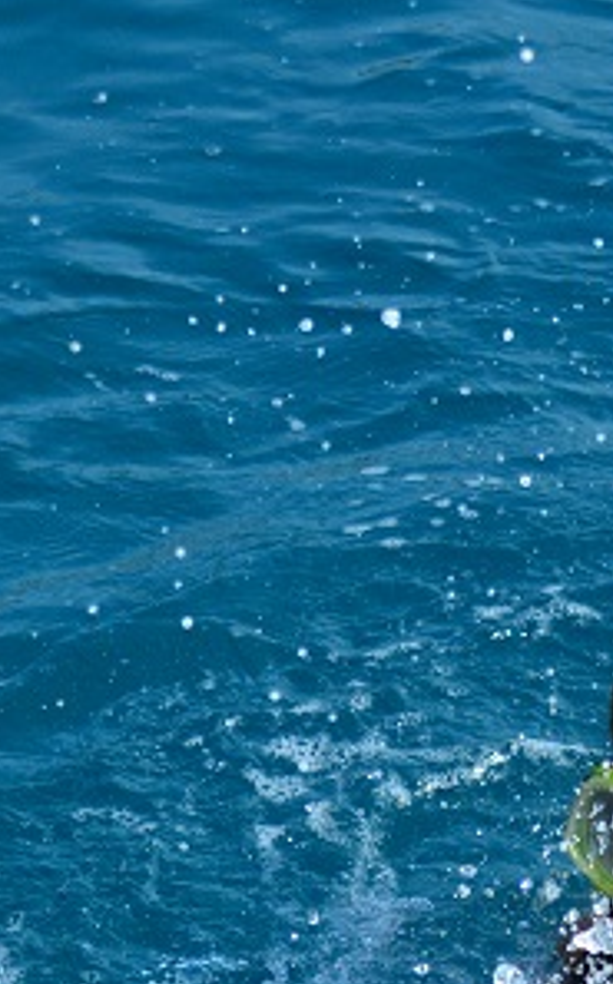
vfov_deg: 6.4
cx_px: 490
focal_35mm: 326
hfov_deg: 4.0
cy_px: 1363
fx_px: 8735
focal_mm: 70
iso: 640
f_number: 4.5
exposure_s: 1/4000
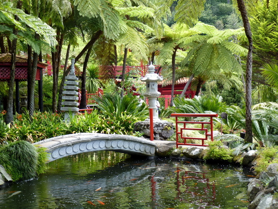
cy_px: 104
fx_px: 474
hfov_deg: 32.7
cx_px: 139
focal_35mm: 59
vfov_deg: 24.8
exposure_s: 1/100
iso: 80
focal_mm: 10.4
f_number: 3.2
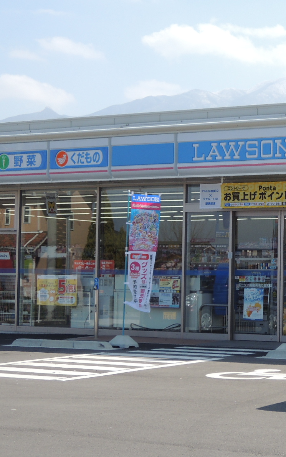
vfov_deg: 20.6
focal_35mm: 101
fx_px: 1260
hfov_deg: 12.8
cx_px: 276
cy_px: 229
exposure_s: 1/640
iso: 100
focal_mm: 9
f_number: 3.3
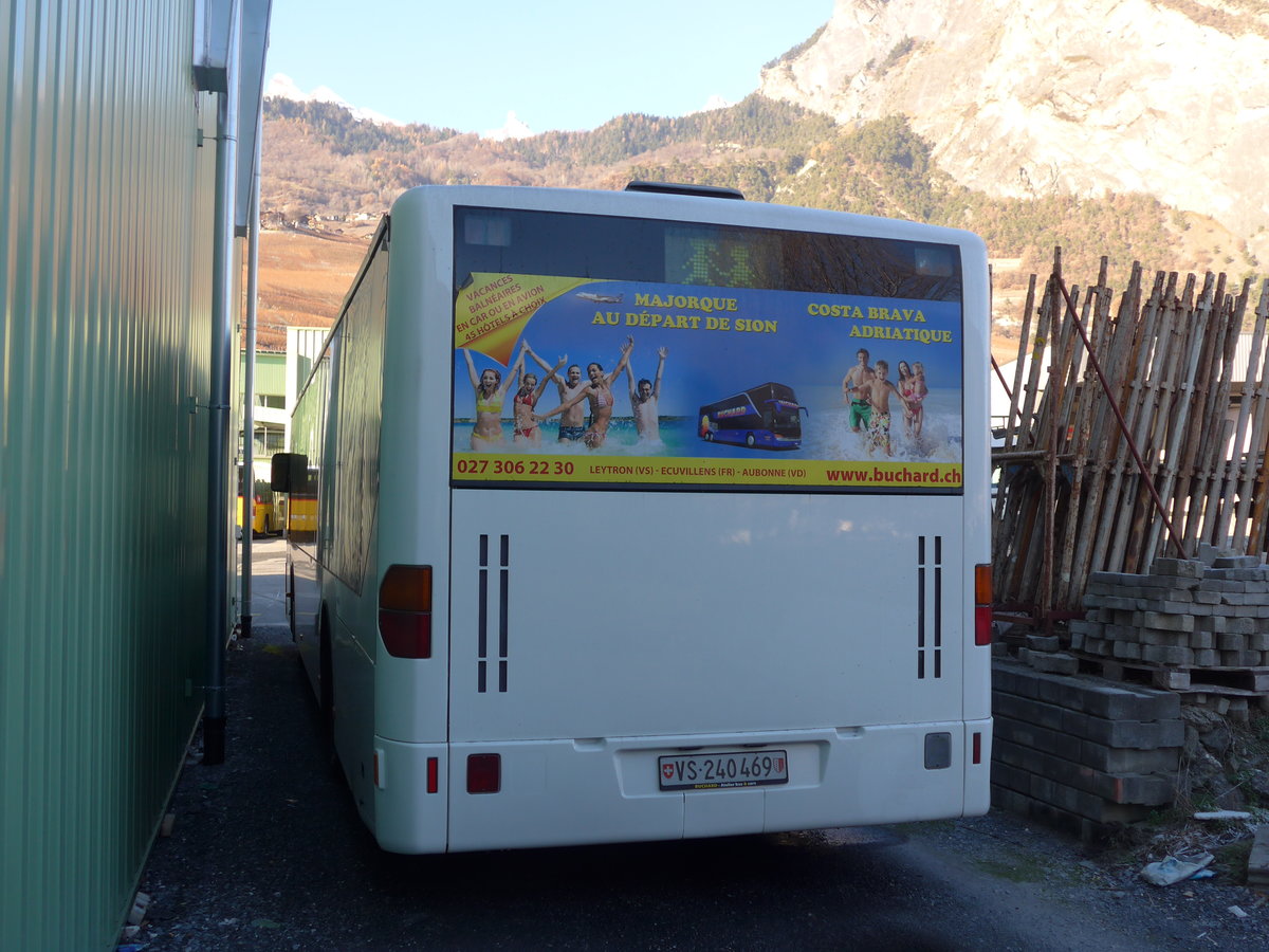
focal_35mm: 36
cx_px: 634
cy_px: 476
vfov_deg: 39.7
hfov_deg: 51.4
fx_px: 1320
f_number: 2.8
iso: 80
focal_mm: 7.5
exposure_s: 1/320
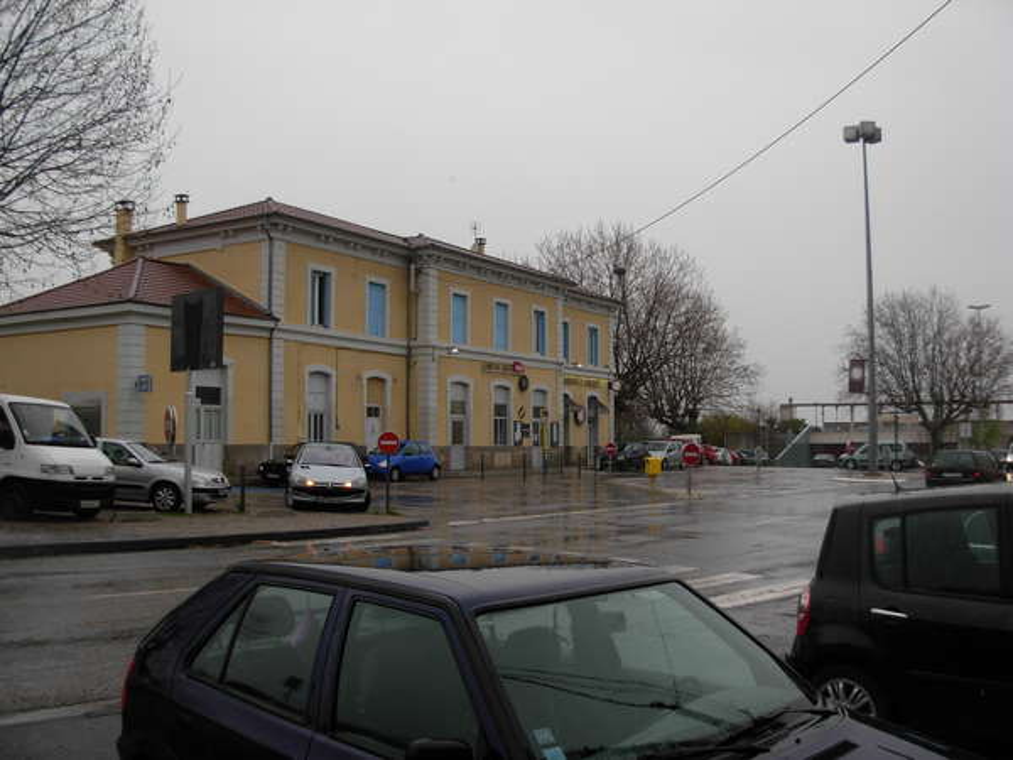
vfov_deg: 37.7
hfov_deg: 49.0
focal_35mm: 38
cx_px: 506
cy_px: 380
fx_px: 1112
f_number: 2.9
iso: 79
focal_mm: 6.3
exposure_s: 1/443
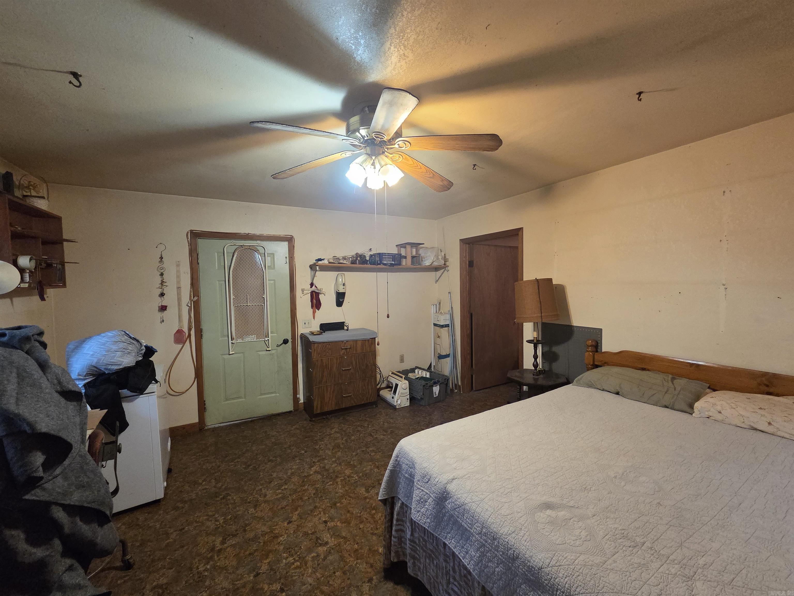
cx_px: 397
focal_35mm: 13
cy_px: 298
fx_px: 298
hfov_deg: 106.2
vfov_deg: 89.9
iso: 800
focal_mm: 2.2
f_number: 2.2
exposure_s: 1/60
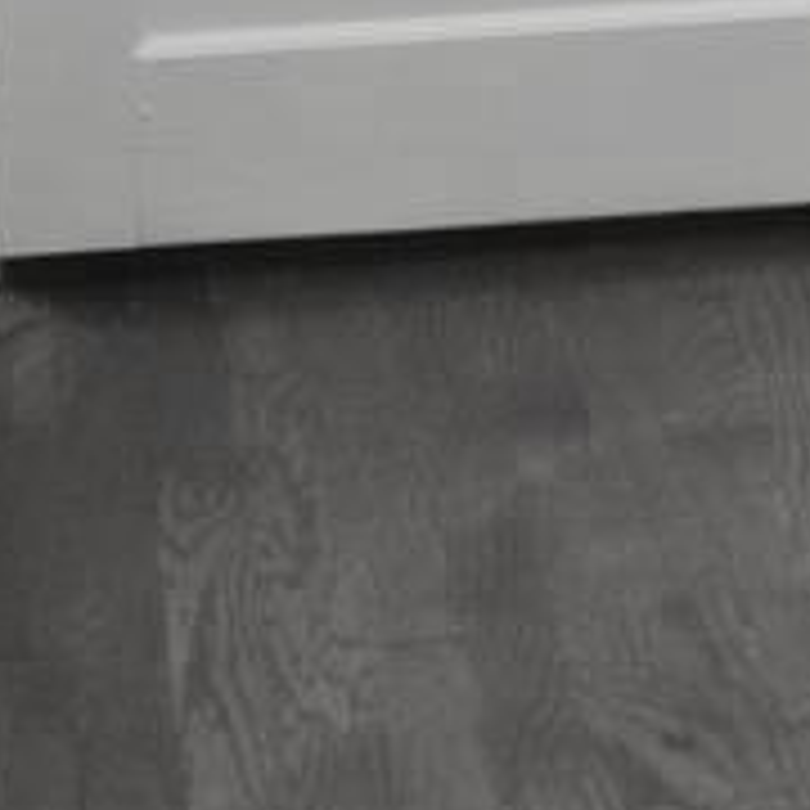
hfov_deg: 8.7
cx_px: 1310
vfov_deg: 8.3
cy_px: -1066
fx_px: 5189
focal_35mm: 196
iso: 400
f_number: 3.5
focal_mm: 18
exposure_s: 1/30
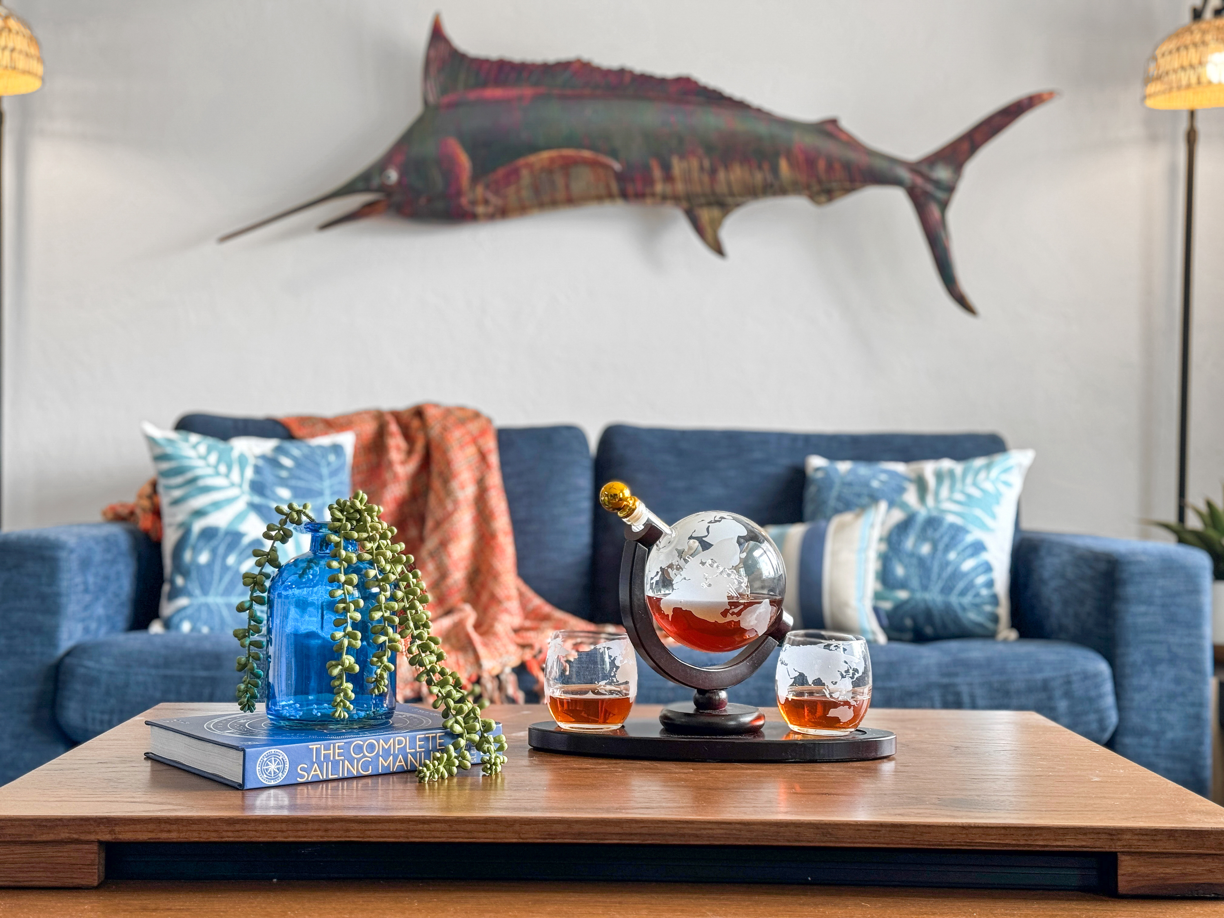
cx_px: 612
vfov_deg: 30.3
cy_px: 459
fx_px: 1697
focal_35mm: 48
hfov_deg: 39.7
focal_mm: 6.86
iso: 80
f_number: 1.8
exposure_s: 1/120
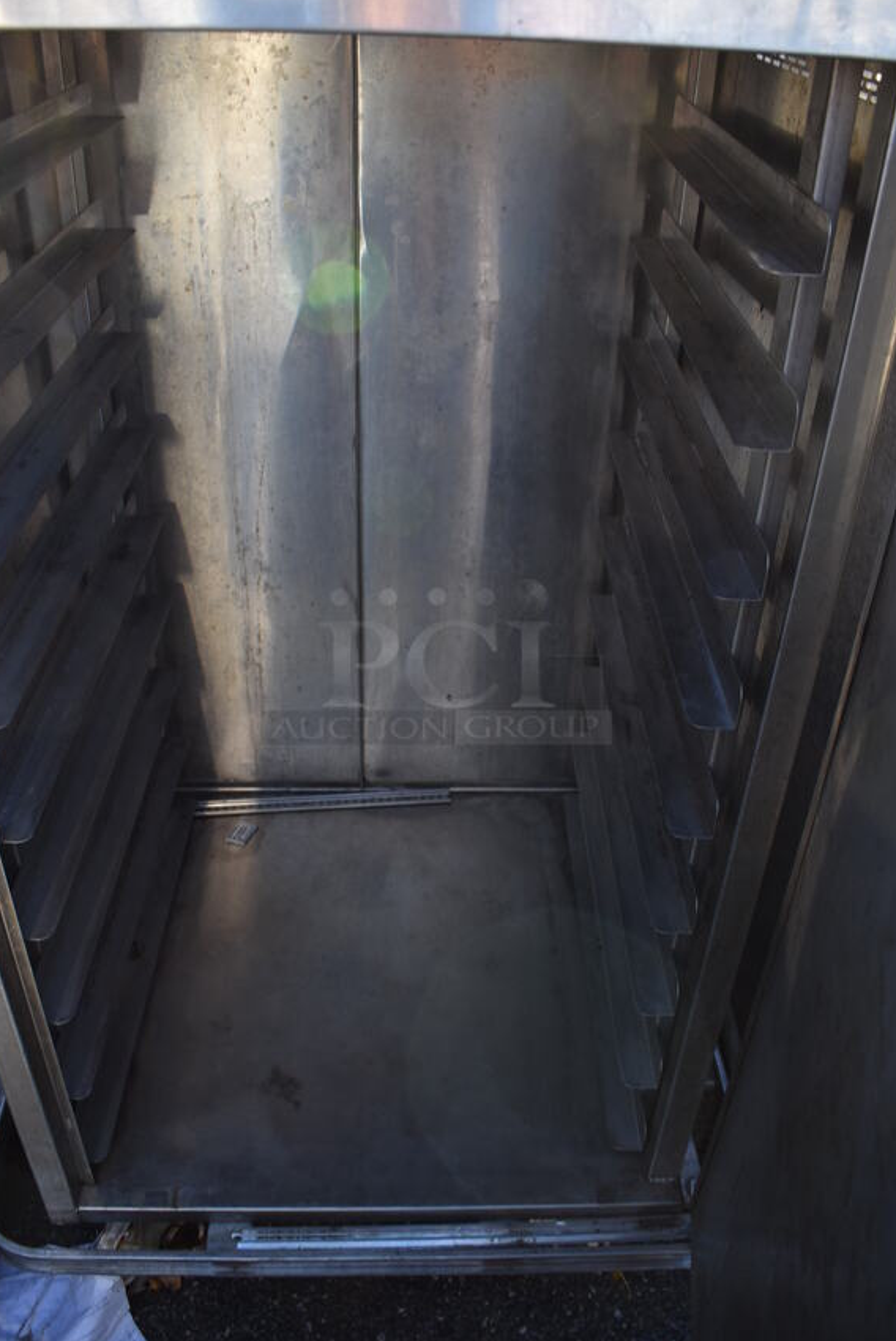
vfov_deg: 63.6
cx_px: 437
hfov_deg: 45.0
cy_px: 662
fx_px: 1081
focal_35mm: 29
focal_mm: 18
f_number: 5.6
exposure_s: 1/125
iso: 200
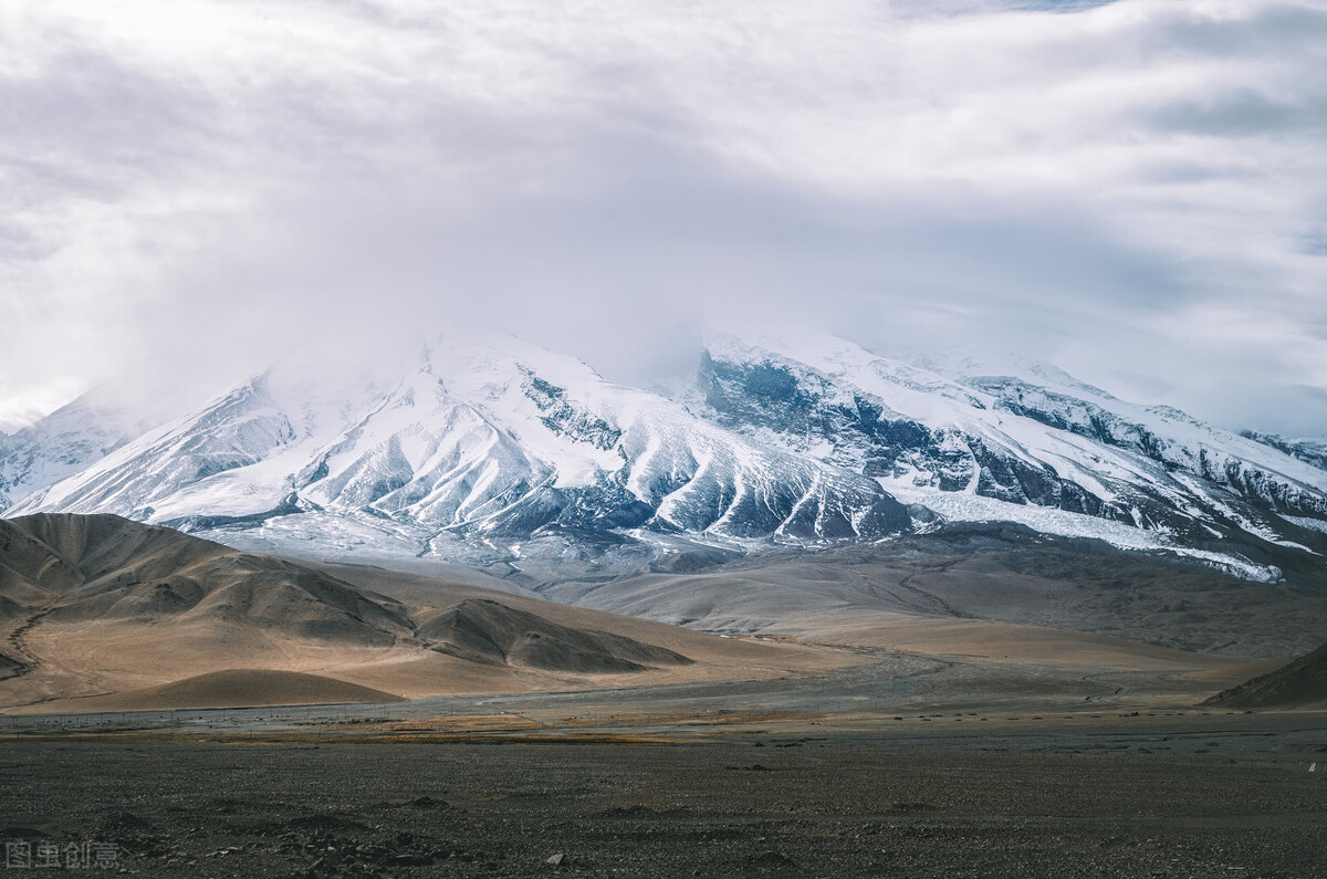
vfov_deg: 25.6
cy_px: 440
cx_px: 664
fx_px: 1931
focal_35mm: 52
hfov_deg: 37.9
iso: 200
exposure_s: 1/400
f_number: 11
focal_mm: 35
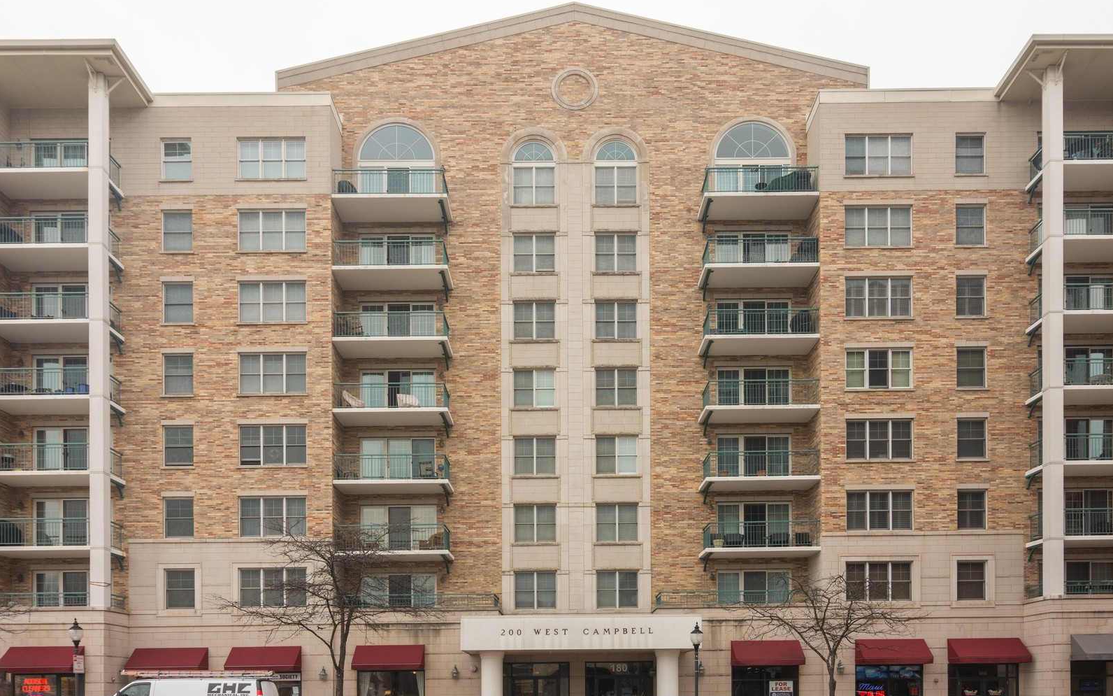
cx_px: 565
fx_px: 849
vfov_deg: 44.5
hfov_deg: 66.5
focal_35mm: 28
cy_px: 374
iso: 200
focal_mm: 18
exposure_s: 1/100
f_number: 8
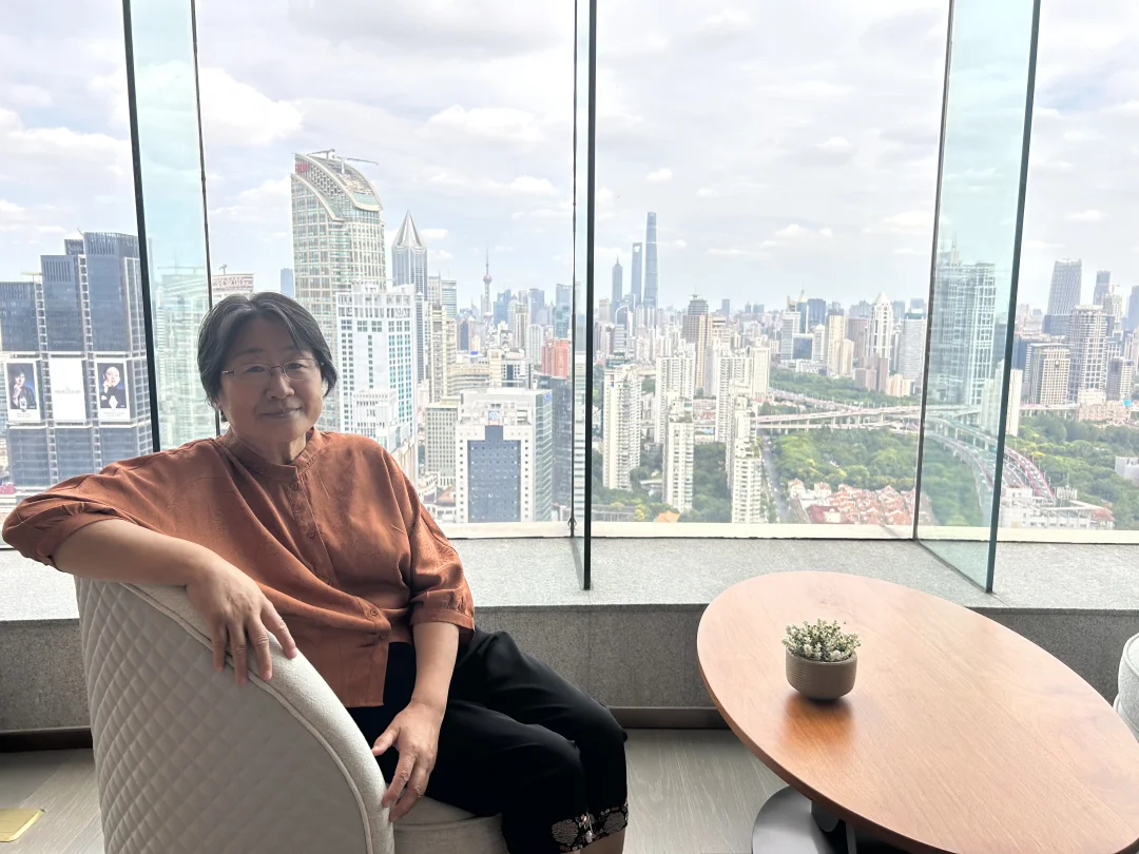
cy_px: 427
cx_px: 570
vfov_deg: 53.1
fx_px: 856
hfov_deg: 67.3
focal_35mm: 26
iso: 50
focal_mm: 5.7
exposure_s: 1/1751
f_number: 1.5
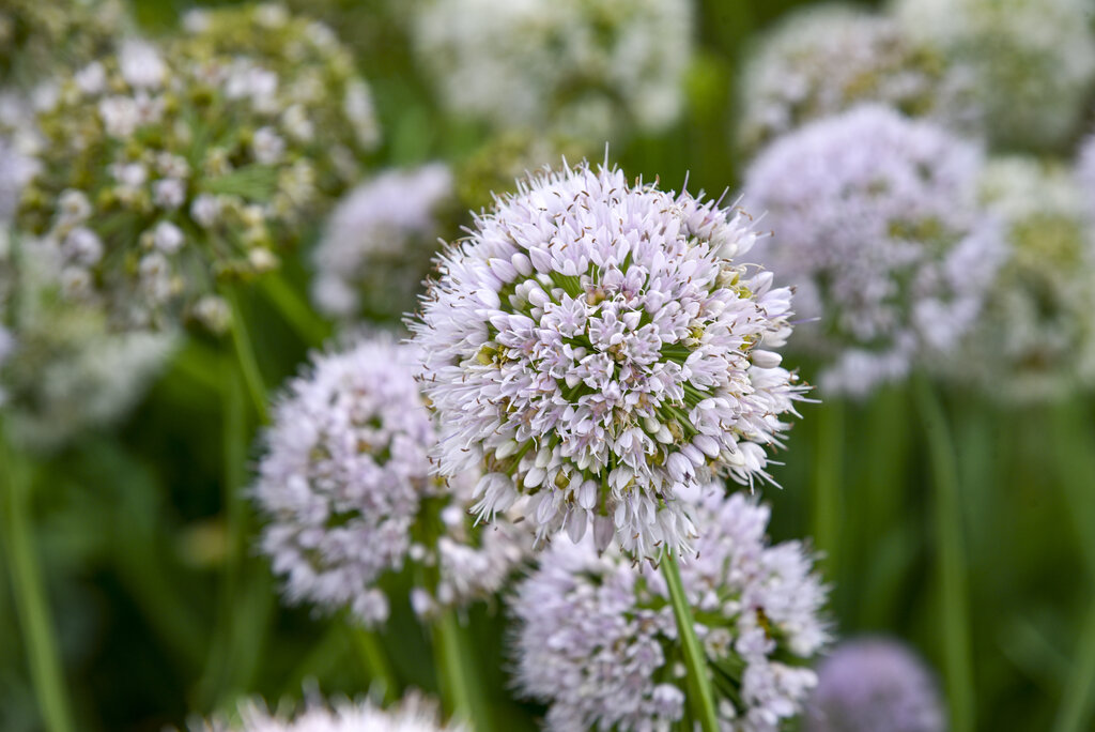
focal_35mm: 120
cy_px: 366
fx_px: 3652
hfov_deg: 17.1
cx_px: 548
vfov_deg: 11.4
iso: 360
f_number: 8
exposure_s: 1/250
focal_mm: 120
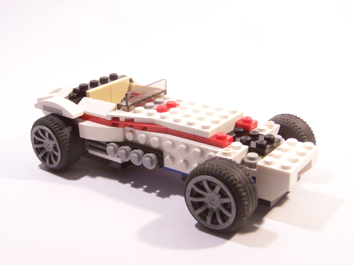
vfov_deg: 28.6
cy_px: 132
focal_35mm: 51
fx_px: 520
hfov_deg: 37.5
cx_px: 176
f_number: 3.2
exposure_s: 1/45
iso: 400
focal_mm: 8.5
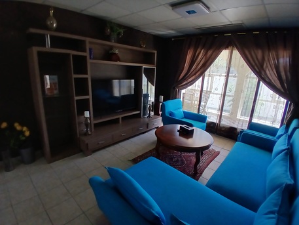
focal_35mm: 17
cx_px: 150
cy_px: 112
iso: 125
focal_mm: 1.4
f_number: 2.2
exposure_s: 1/50
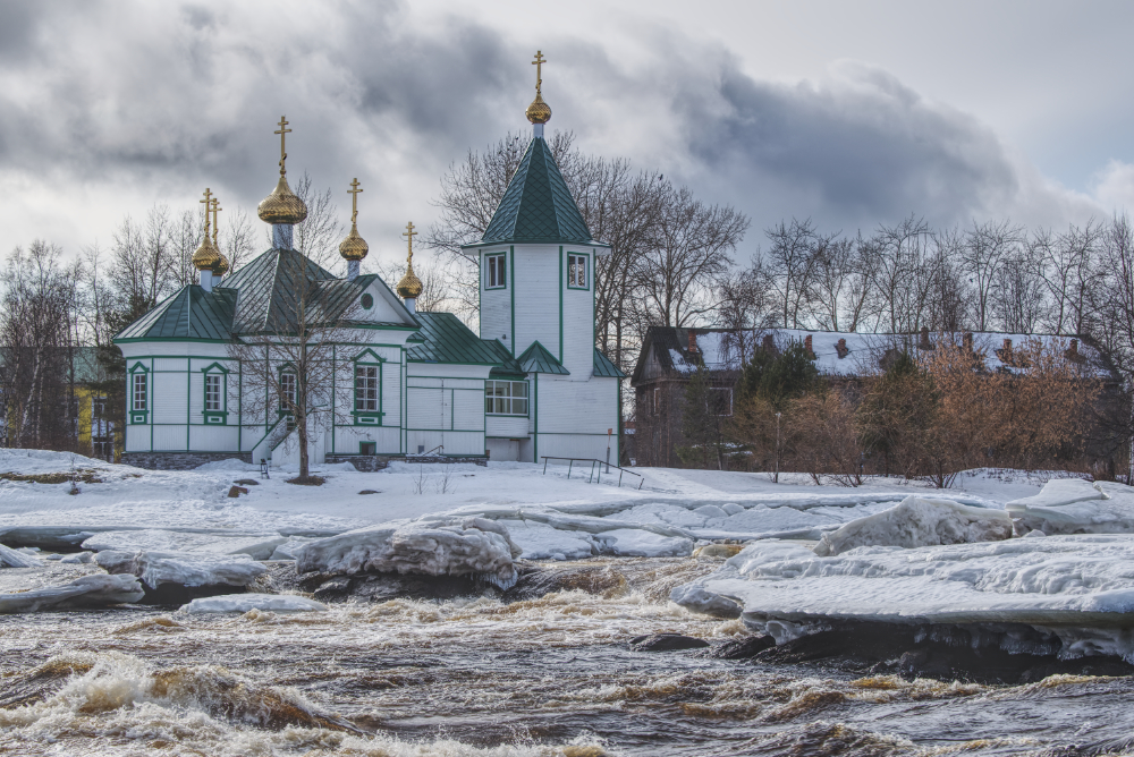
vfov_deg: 16.6
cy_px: 378
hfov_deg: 24.6
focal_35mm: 82
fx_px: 2600
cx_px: 567
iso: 100
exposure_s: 1/200
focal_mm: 55
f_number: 11
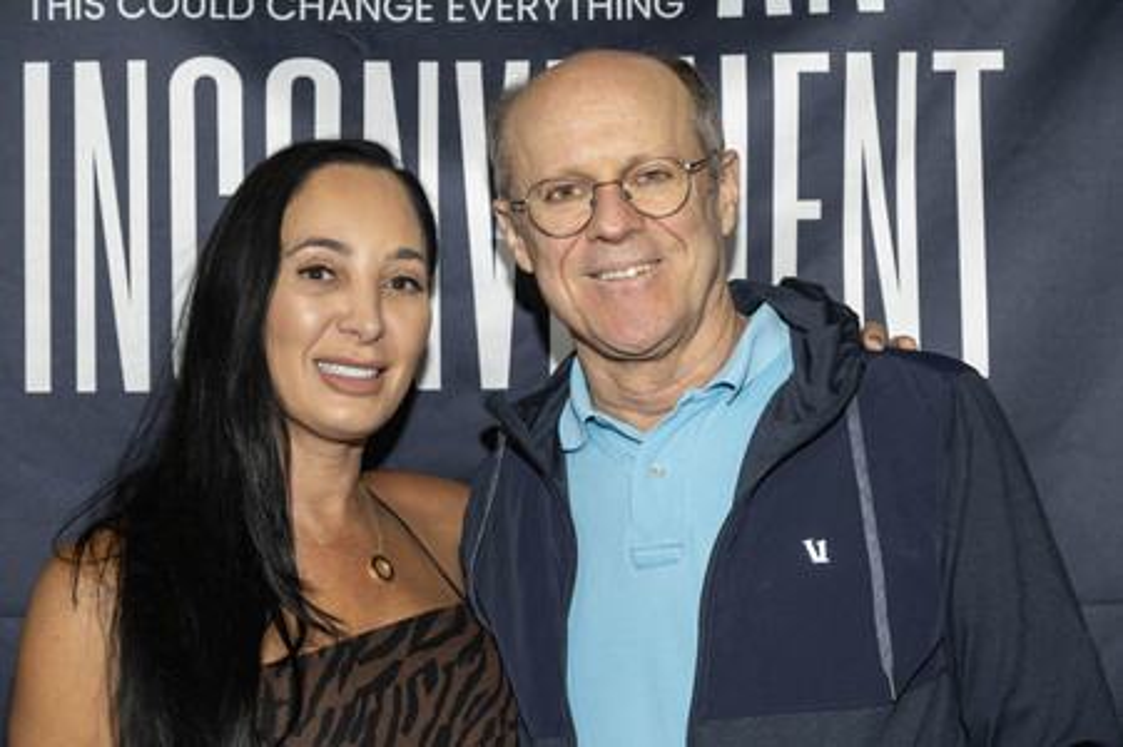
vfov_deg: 20.6
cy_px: 374
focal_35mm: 66
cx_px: 562
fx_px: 2057
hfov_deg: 30.5
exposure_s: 1/200
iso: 800
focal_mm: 66
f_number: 5.6
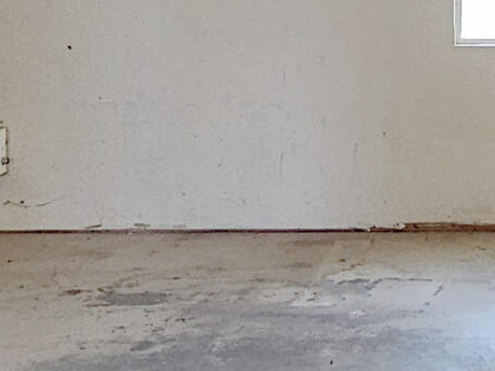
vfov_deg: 16.5
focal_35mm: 85
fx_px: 1215
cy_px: -91
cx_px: 585
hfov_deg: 21.5
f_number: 2.2
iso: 320
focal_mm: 2.2
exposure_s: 1/35
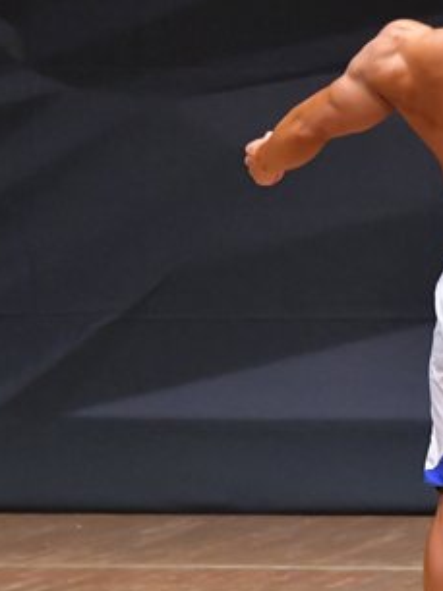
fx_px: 12491
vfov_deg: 2.7
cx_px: 523
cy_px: 297
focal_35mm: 731
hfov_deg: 2.0
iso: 6400
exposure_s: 1/400
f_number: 5.6
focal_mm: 200
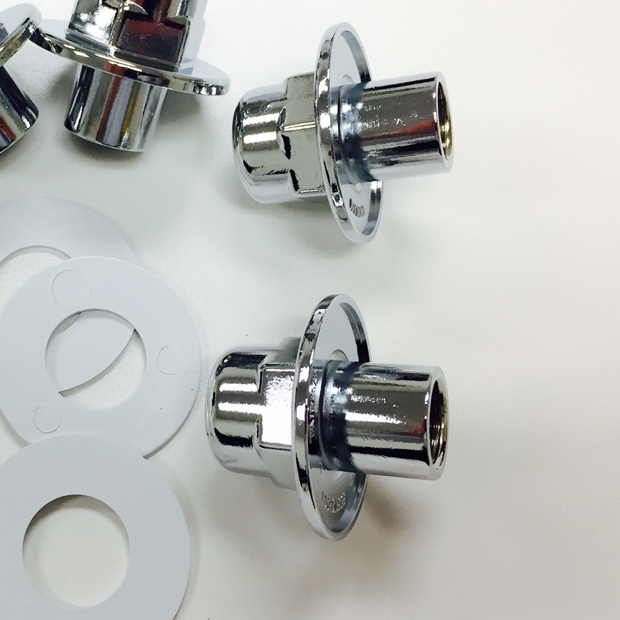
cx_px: 82
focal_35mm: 47
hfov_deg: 34.4
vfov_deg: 36.0
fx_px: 952
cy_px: 257
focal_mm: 4.15
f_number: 2.2
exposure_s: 1/40
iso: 32
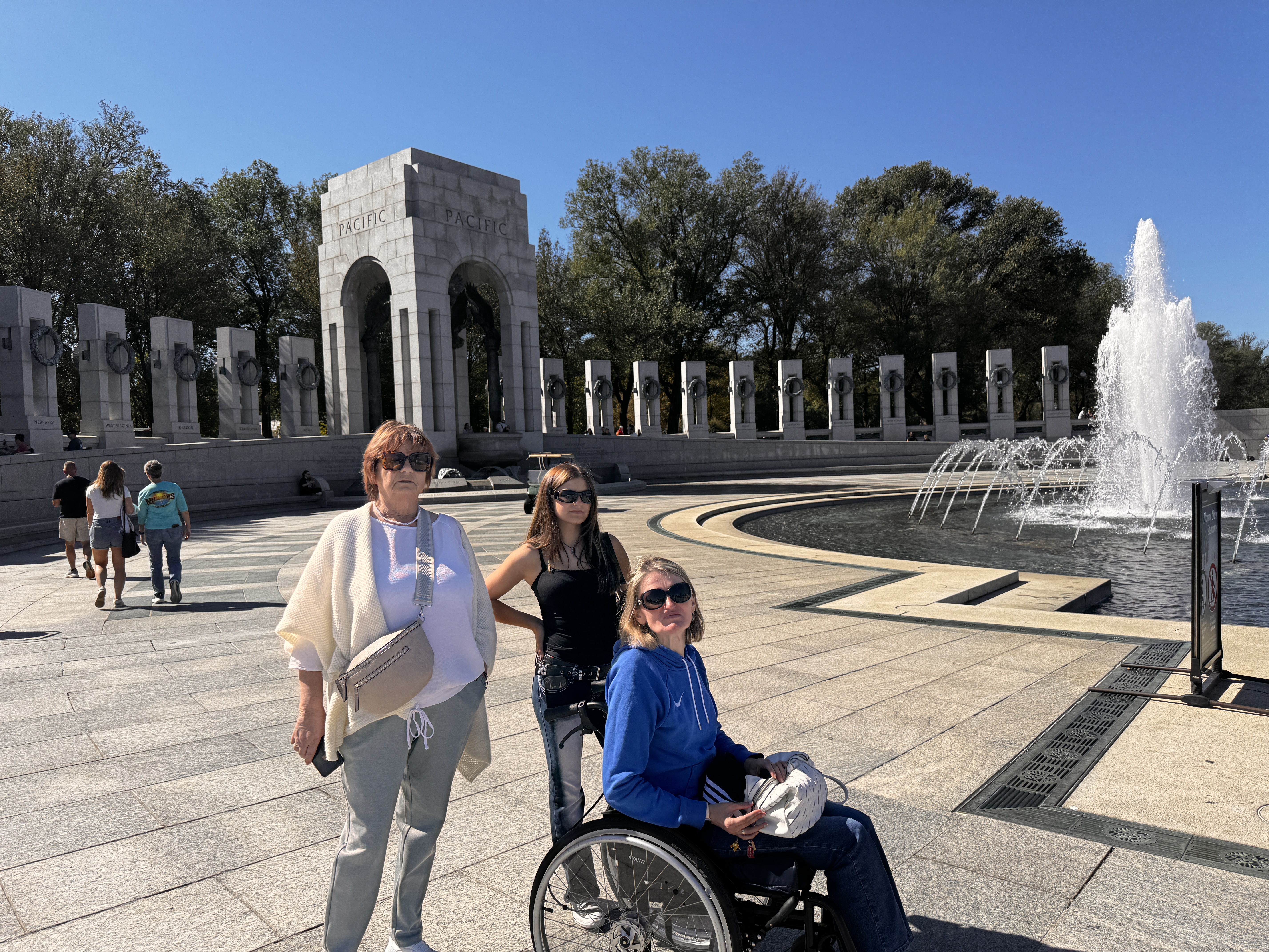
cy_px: 476
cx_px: 634
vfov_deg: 56.8
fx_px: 880
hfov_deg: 71.6
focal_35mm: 24
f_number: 1.78
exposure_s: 1/4310
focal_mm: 6.76
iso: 80
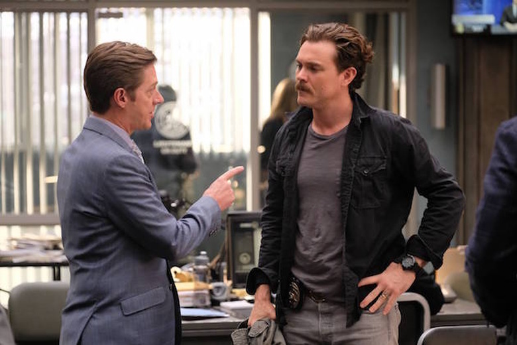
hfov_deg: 14.0
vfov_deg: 9.3
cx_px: 258
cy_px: 172
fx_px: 2111
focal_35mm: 147
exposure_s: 1/200
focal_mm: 98.2
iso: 6400
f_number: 3.2
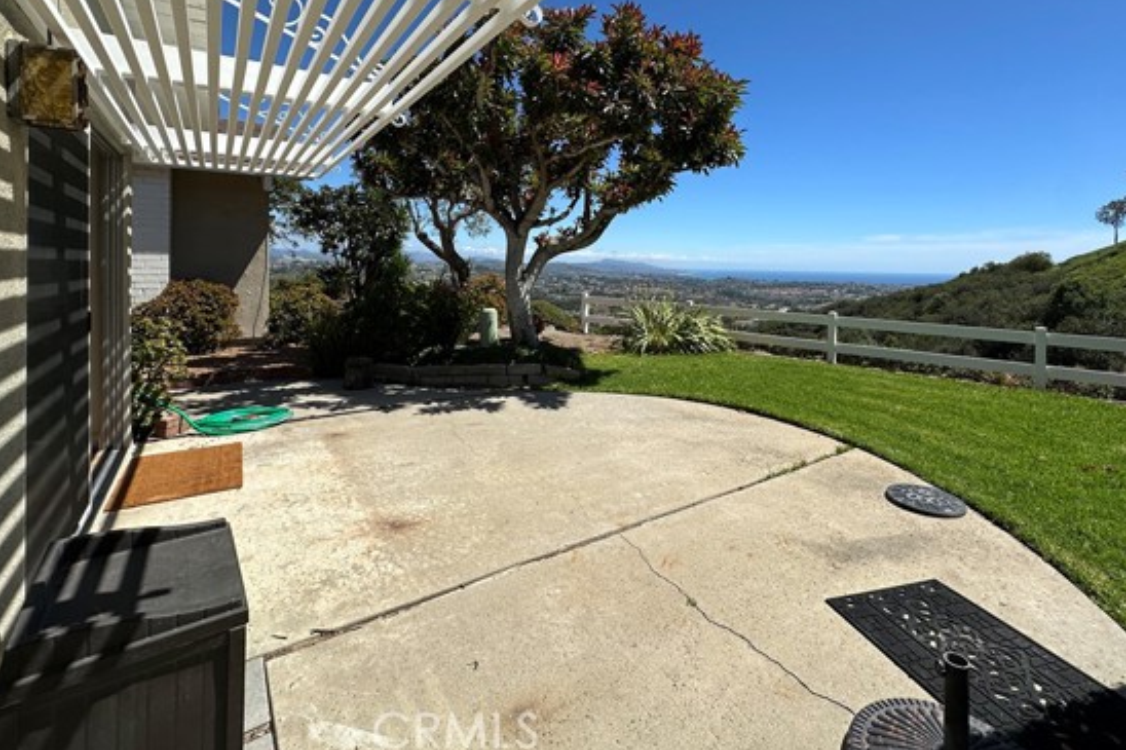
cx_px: 604
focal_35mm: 17
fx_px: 532
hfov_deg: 93.1
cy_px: 267
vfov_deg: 68.9
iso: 50
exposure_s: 1/2451
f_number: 2.2
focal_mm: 2.22
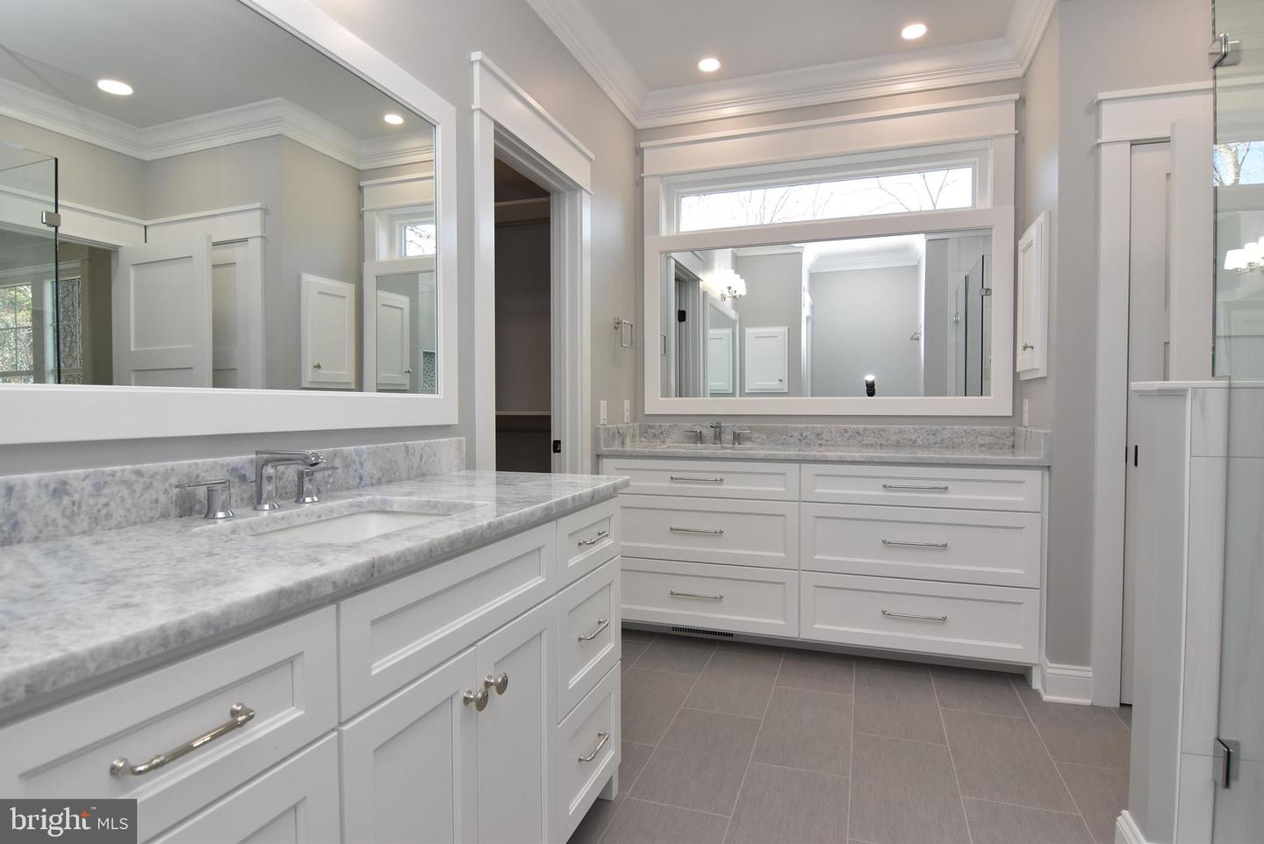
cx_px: 632
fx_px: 632
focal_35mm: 18
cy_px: 422
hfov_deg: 90.0
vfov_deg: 67.5
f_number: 8
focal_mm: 12
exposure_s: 1/100
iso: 500
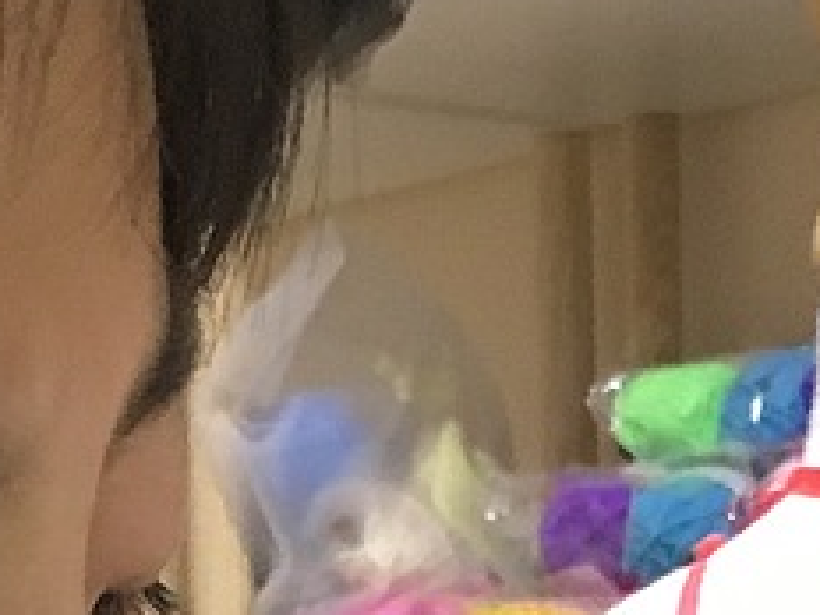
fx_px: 3790
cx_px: 364
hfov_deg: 12.3
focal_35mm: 160
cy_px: 1382
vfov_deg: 8.6
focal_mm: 4.15
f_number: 2.2
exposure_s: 1/33
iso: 200
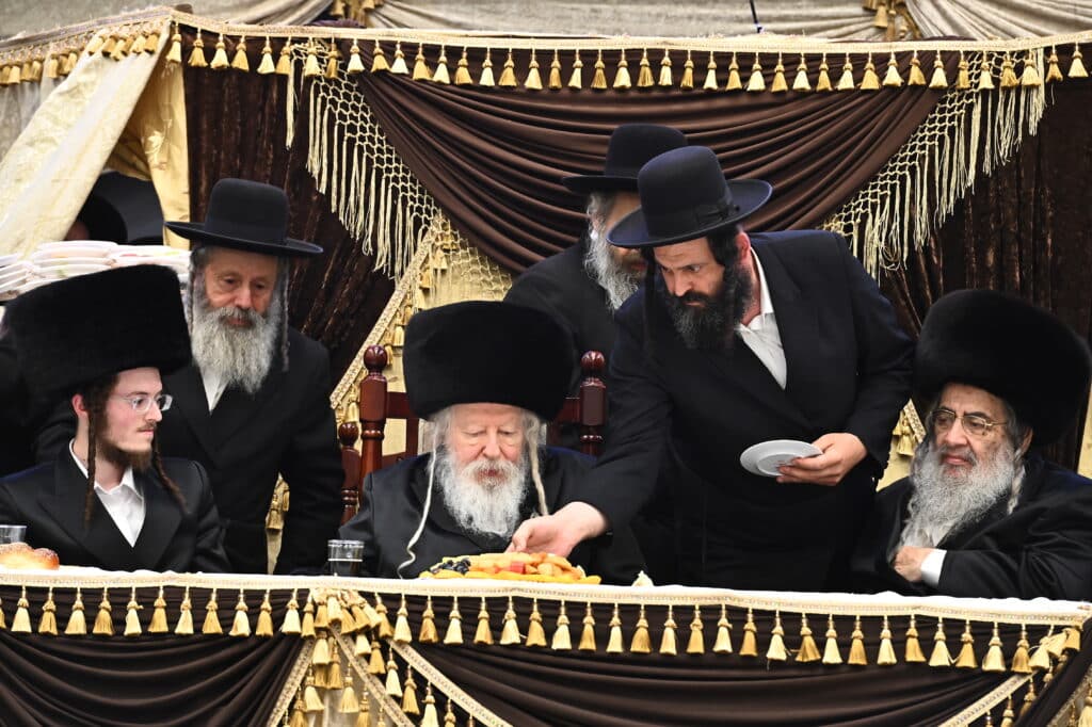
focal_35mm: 200
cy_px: 364
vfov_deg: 6.9
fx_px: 6064
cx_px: 546
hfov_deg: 10.3
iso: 2000
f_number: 8
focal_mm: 200
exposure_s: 1/125
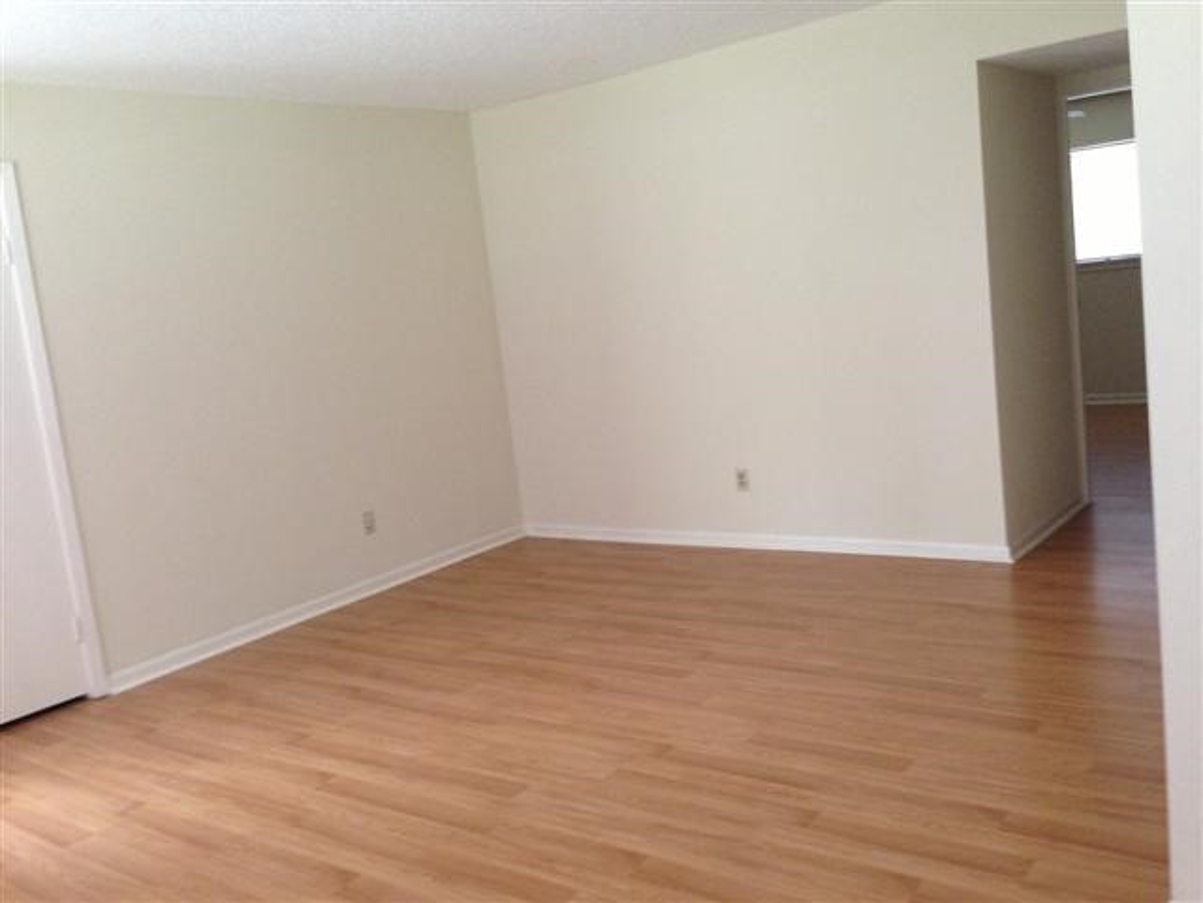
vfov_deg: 42.9
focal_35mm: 33
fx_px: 1147
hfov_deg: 55.4
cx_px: 602
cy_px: 452
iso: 200
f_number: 2.4
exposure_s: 1/20
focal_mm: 4.13
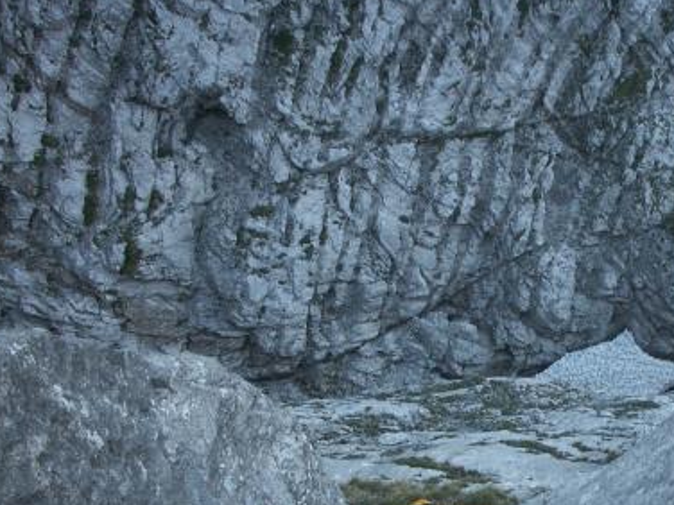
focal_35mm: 63
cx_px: 493
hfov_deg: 30.3
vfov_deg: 23.0
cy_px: 383
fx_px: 1227
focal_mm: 7.7
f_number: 3.5
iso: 50
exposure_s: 1/100
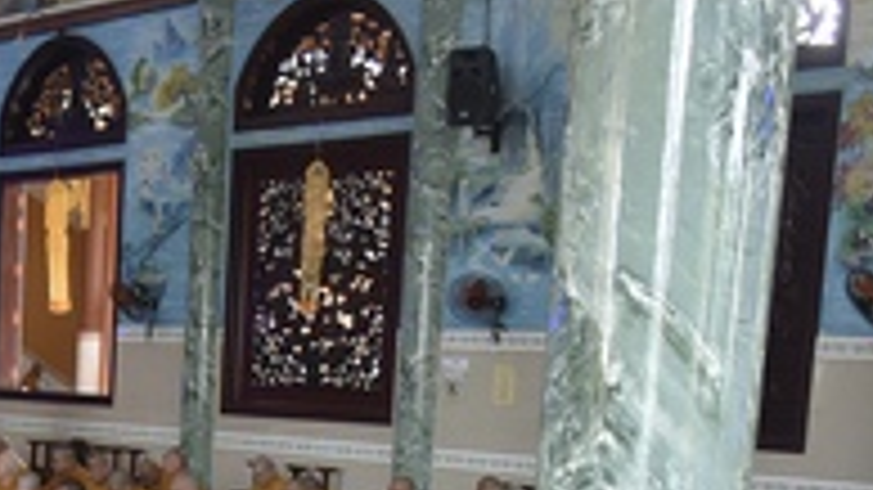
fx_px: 1944
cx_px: 122
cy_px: 753
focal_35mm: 84
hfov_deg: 24.7
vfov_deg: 13.5
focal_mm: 24
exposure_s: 1/125
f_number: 4.5
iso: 640
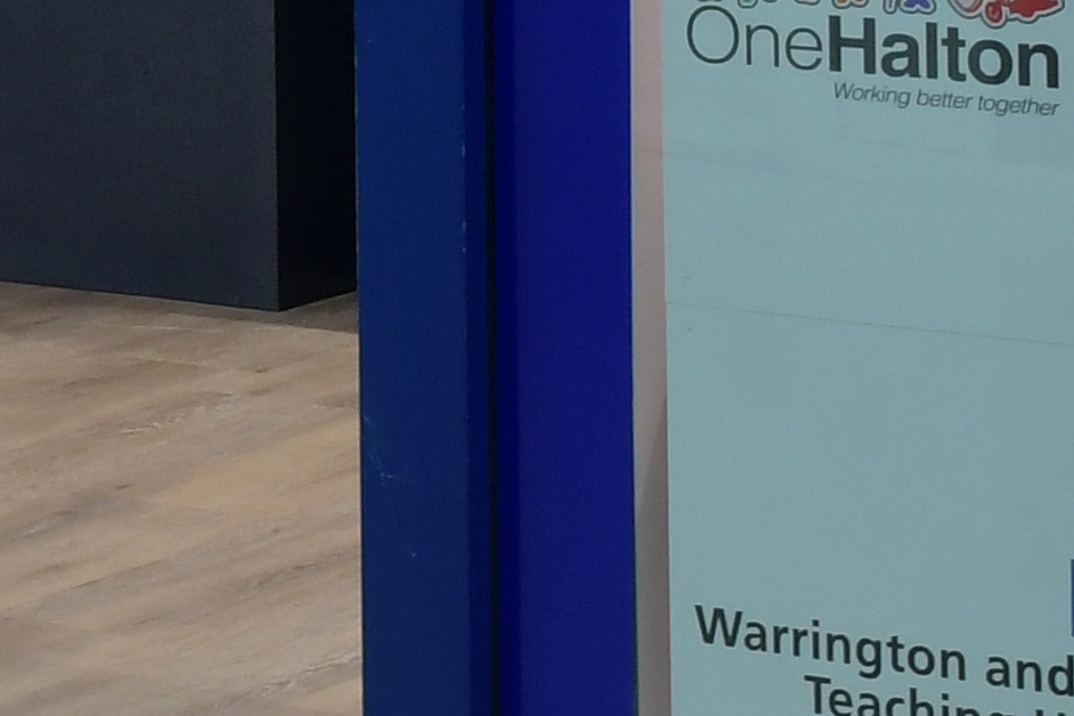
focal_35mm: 195
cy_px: -623
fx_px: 5817
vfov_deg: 6.9
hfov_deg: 10.1
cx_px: -635
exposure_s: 1/25
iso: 800
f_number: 7.1
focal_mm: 22
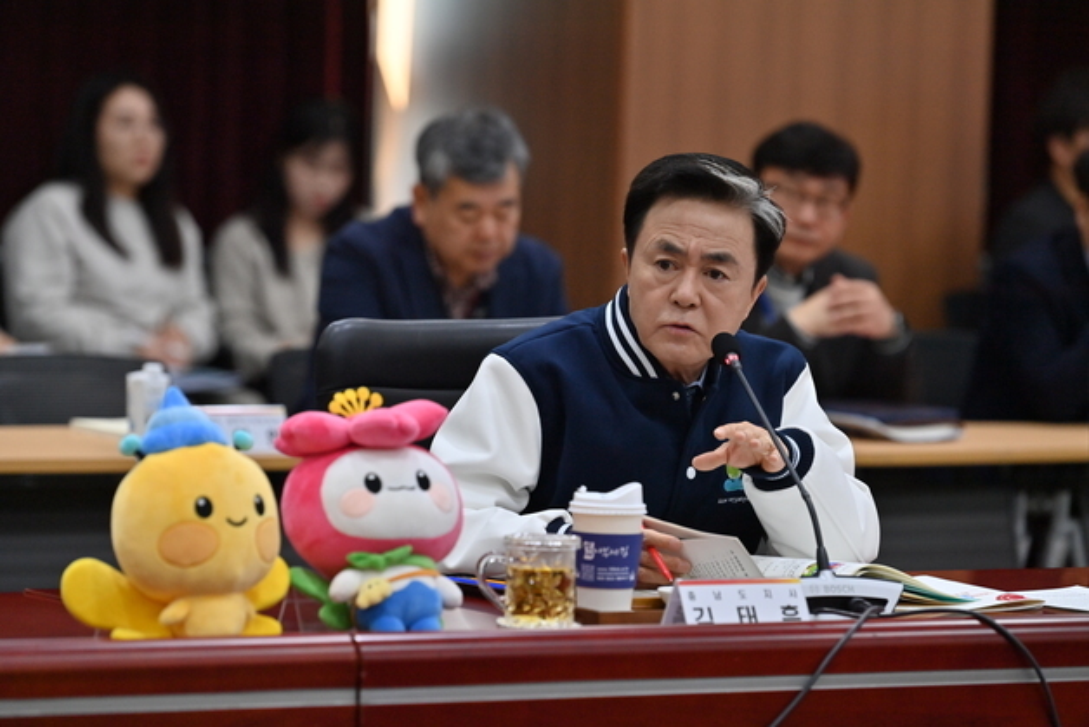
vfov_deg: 6.9
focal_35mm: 200
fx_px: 6051
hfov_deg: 10.3
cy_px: 364
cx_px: 544
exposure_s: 1/250
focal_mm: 200
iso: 1000
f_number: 4
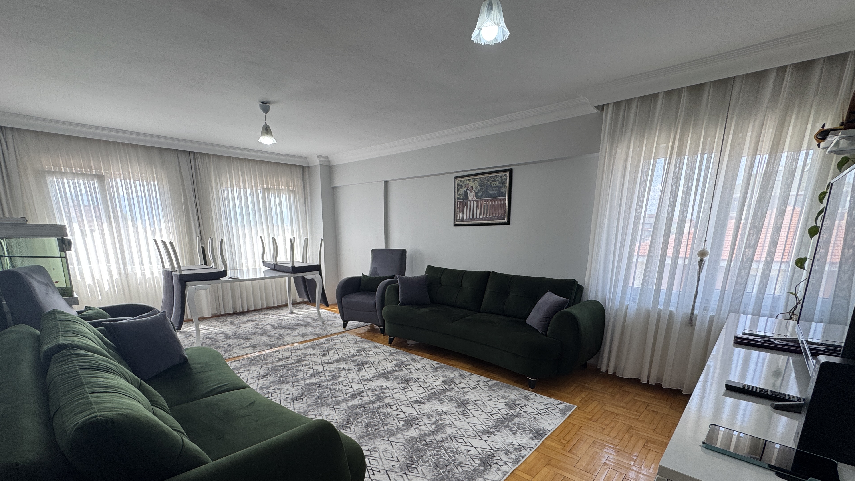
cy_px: 317
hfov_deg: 99.3
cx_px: 414
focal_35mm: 16
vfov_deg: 65.5
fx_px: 363
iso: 64
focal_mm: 2.22
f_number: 2.2
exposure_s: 1/100
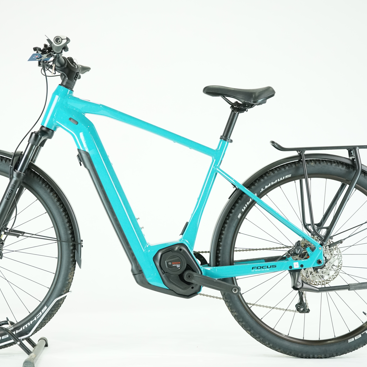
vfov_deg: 26.9
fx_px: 768
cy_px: 184
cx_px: 150
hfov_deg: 26.8
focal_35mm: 64
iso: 2500
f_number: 5
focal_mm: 50
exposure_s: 1/200
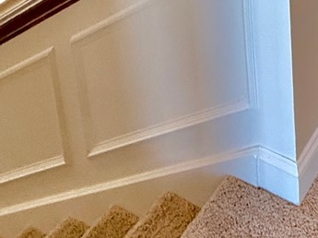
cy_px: -240
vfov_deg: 16.8
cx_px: 376
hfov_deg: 26.7
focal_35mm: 65
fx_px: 597
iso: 320
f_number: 2.2
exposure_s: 1/120
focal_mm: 2.22
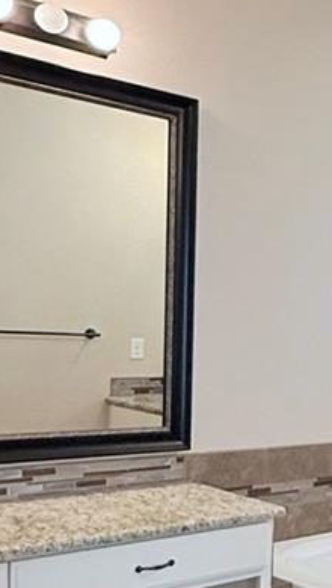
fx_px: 937
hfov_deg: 16.1
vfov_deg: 34.2
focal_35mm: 60
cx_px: 646
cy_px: 431
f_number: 2.2
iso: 320
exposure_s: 1/120
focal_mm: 2.22
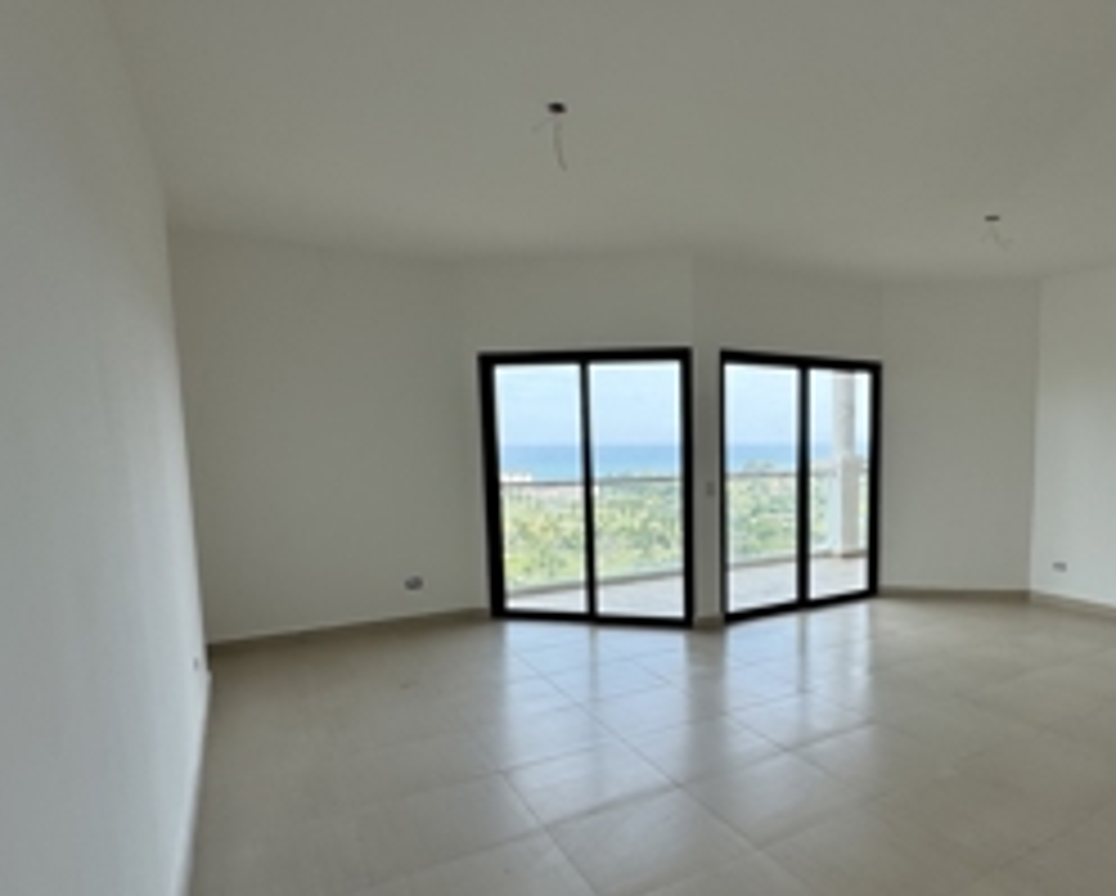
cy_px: 522
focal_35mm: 22
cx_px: 760
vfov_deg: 62.8
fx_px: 728
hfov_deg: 72.3
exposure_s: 1/275
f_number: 2.2
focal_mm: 2.22
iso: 40
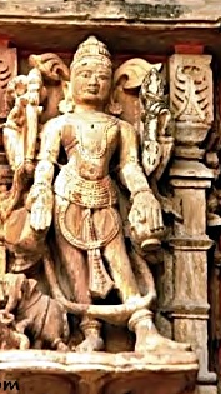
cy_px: 133
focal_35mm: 229
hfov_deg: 5.3
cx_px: 76
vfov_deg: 9.4
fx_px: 2388
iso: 400
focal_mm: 26.8
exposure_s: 1/326
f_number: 5
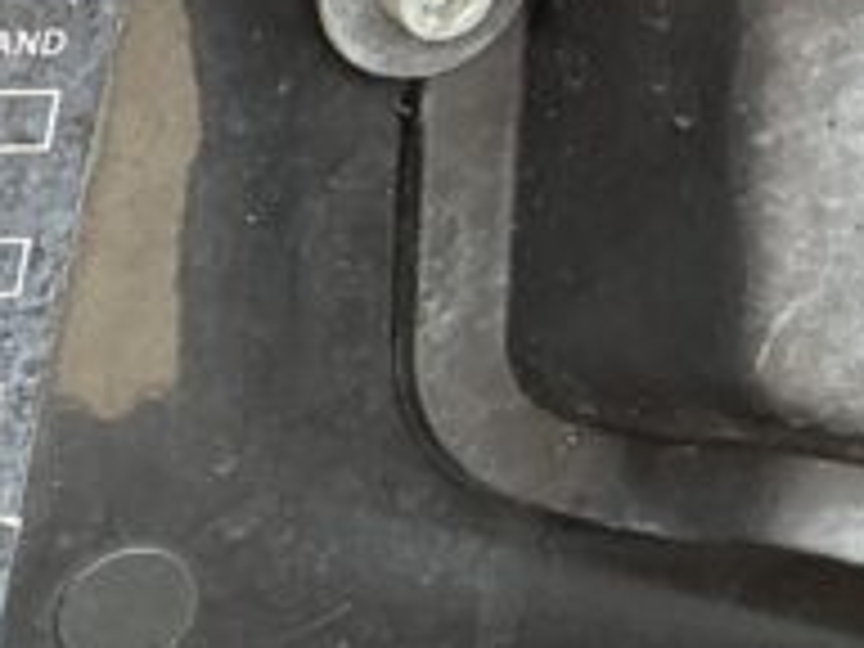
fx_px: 3719
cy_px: 806
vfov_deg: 9.8
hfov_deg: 11.6
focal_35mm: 149
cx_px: -981
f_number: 1.8
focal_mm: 3
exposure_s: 1/122
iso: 50
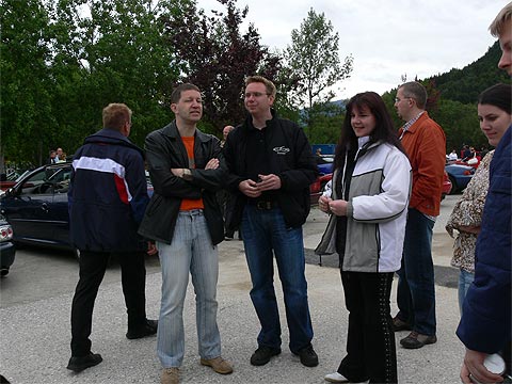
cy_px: 192
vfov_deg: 40.7
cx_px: 256
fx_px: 518
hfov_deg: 52.6
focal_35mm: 35
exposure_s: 1/160
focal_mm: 7.4
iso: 100
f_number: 6.3
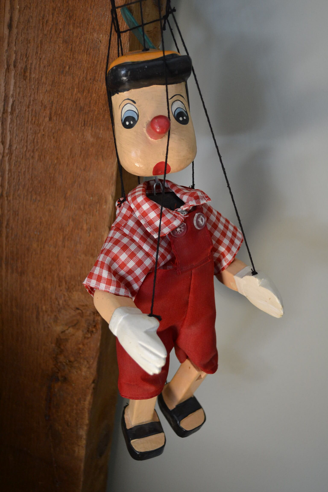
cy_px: 246
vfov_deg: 49.6
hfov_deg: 34.2
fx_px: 533
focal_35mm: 39
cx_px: 164
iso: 1000
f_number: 4.2
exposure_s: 1/60
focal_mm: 26
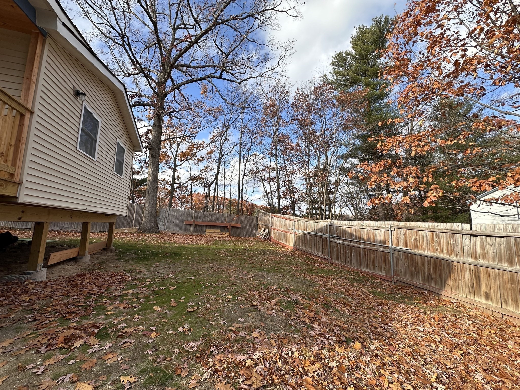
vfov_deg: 85.7
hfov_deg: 102.1
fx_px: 210
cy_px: 195
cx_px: 260
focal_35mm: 14
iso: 50
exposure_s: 1/910
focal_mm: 2.22
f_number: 2.2
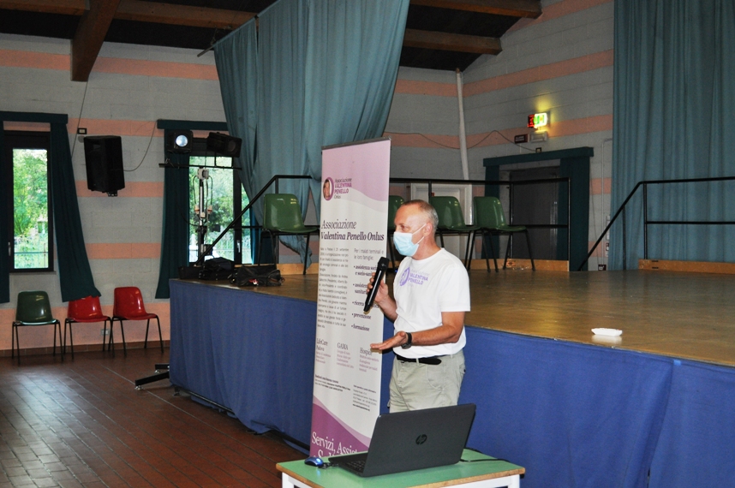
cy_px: 244
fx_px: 979
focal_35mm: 48
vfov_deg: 28.0
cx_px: 368
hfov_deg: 41.2
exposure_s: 1/60
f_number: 4.8
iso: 800
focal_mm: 32
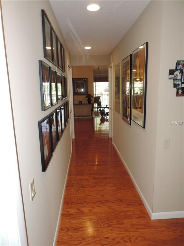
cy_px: 123
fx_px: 170
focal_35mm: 24
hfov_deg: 56.8
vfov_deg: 71.6
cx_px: 92
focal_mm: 4.3
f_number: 3
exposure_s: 1/30
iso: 200
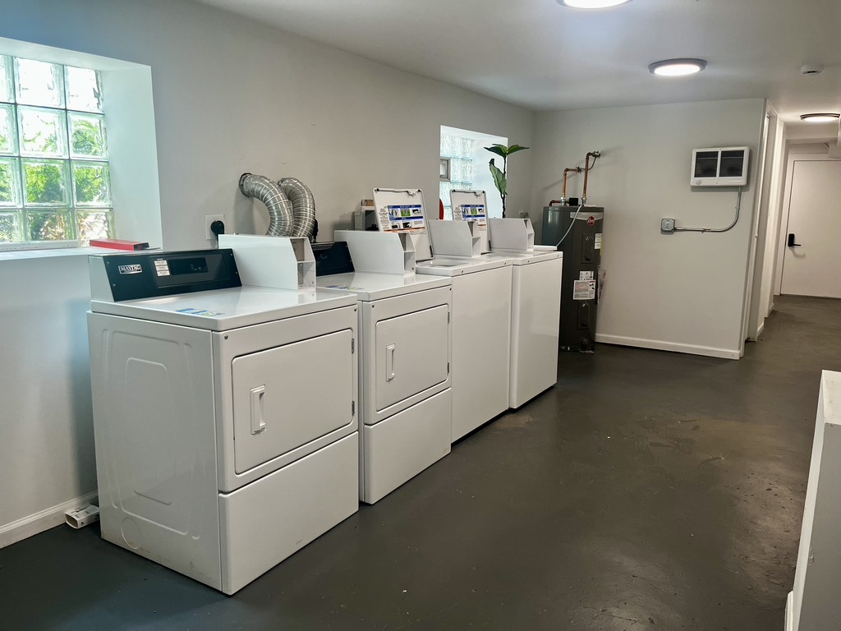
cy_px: 316
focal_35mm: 26
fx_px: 632
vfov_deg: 53.1
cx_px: 420
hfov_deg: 67.3
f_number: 1.6
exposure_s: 1/120
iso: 100
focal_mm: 5.1
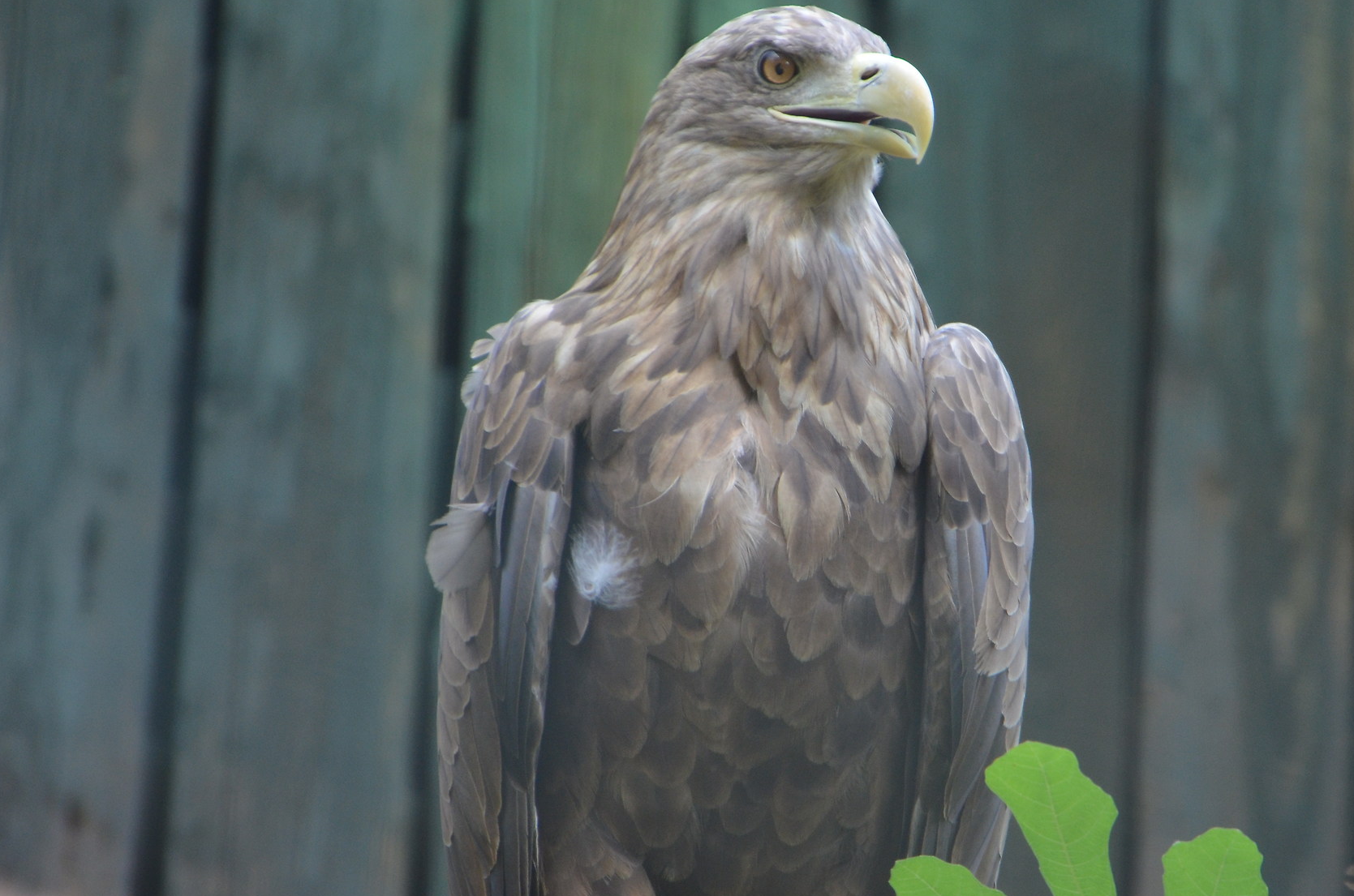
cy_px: 545
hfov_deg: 3.2
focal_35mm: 647
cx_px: 941
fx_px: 24281
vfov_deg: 2.1
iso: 720
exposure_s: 1/250
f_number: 5.6
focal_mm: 300
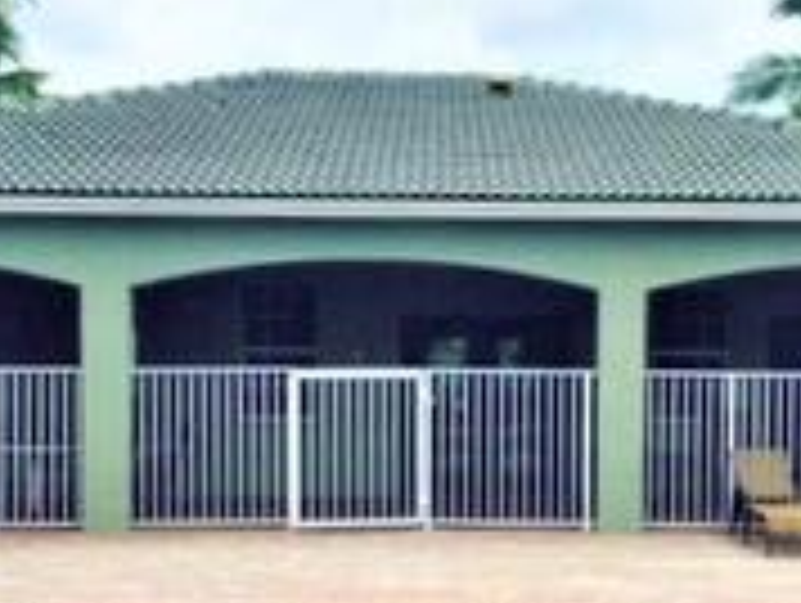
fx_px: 1506
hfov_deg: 29.7
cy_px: 414
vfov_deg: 22.5
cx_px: 482
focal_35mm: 65
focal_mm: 4.15
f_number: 2.2
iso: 32
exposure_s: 1/1980
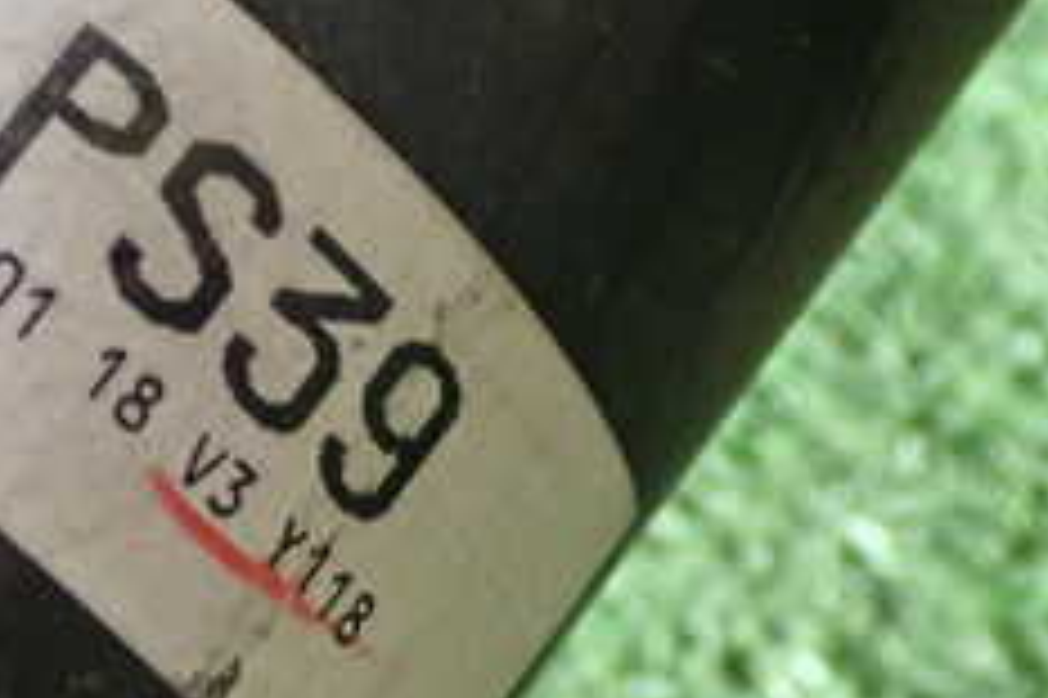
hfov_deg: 17.0
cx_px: 36
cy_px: 315
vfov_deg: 11.6
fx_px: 3433
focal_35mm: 118
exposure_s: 1/40
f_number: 2.9
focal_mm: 7.84
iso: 250
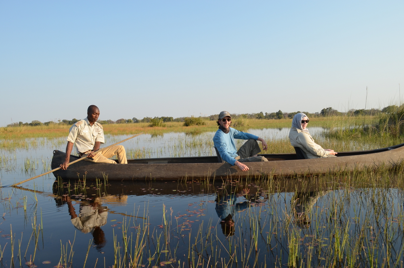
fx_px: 302
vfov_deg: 47.7
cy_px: 134
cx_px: 202
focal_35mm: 27
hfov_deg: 67.5
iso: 200
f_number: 8
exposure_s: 1/250
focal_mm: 18
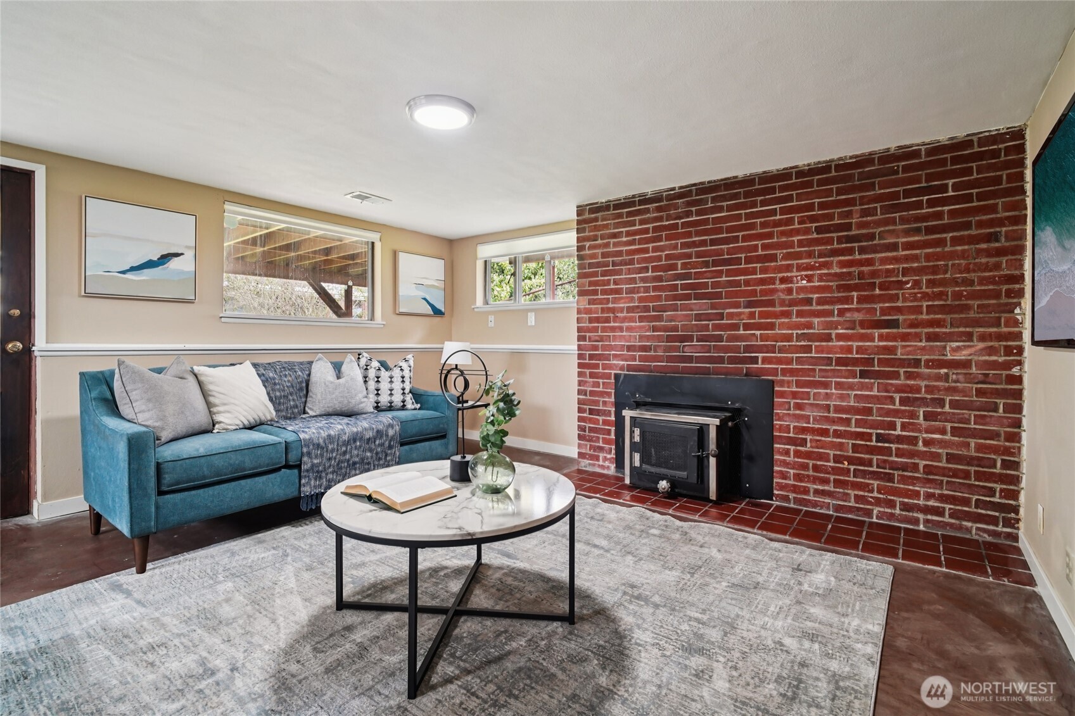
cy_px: 358
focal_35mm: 16
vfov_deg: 73.7
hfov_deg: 96.7
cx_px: 538
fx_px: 478
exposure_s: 1/13
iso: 1600
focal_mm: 16
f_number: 8
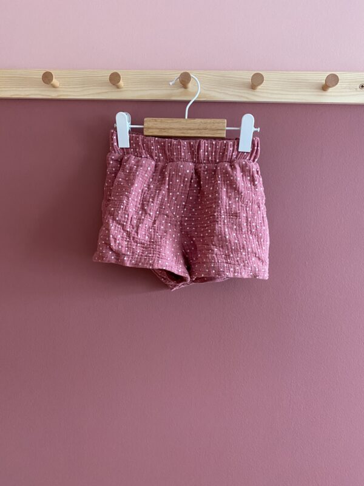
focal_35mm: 26
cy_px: 243
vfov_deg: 67.3
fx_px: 365
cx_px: 182
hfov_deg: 53.1
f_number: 1.8
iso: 320
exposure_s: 1/50
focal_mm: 4.25
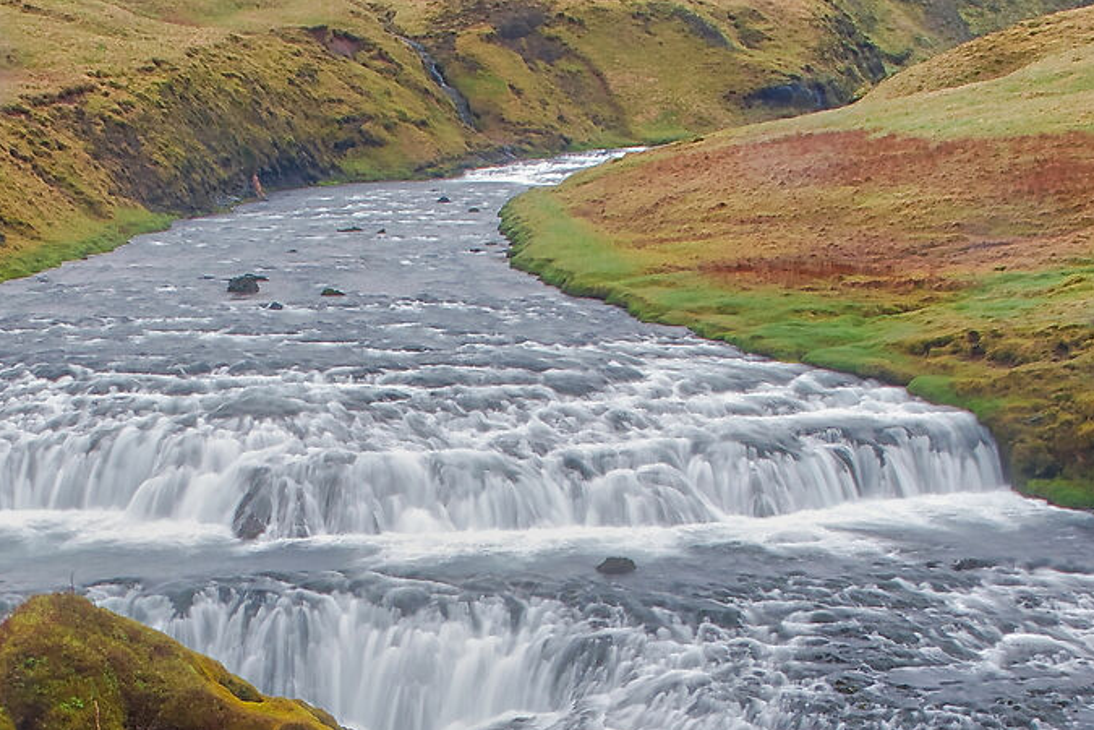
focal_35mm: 64
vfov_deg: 19.5
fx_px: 1945
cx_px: 347
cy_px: 959
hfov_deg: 31.1
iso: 200
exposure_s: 1/2.08
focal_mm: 12
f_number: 11
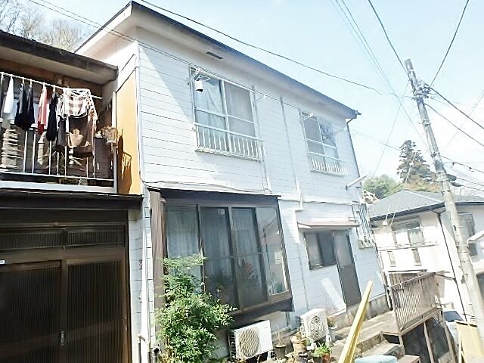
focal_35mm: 21
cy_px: 182
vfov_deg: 63.4
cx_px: 242
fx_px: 294
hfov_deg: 79.0
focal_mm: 3.7
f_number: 3.5
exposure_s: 1/400
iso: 125
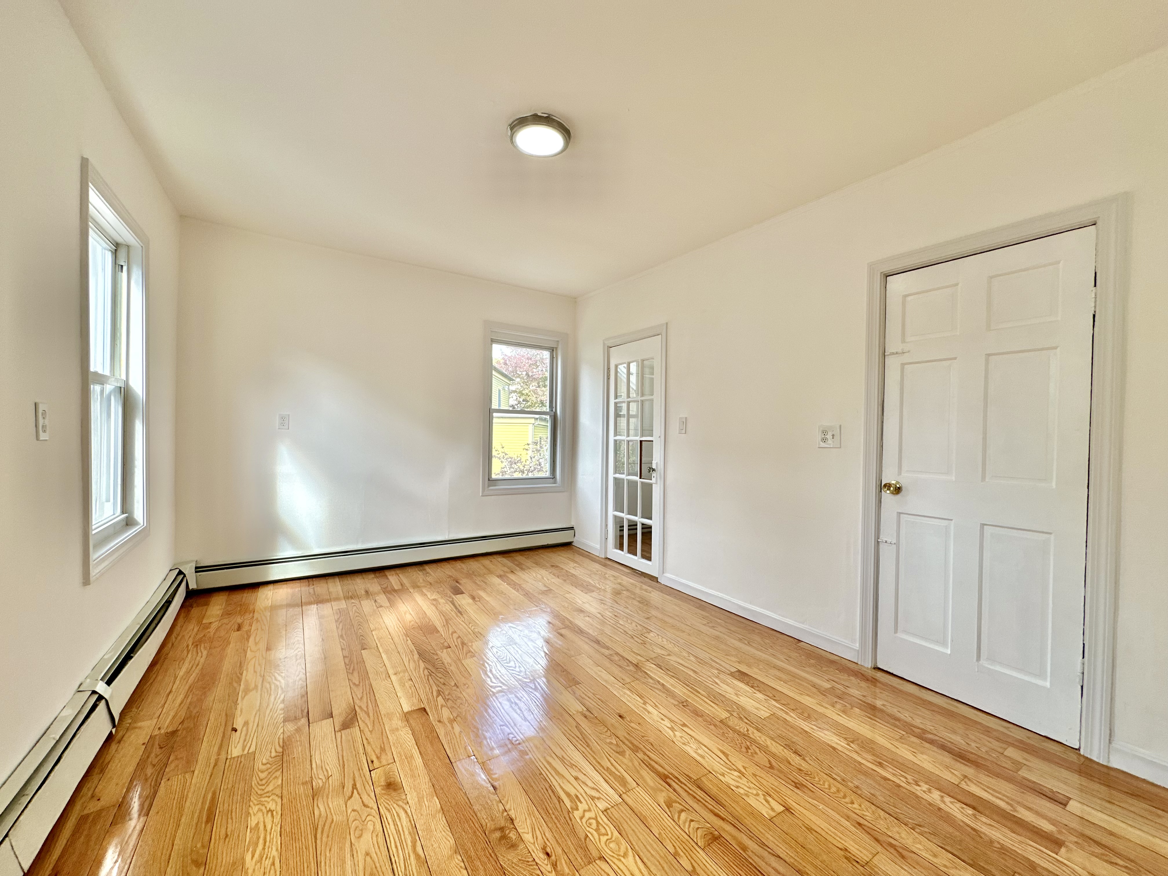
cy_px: 438
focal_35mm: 14
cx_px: 584
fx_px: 472
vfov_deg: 85.7
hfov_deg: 102.1
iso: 32
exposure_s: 1/121
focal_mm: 2.22
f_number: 2.2
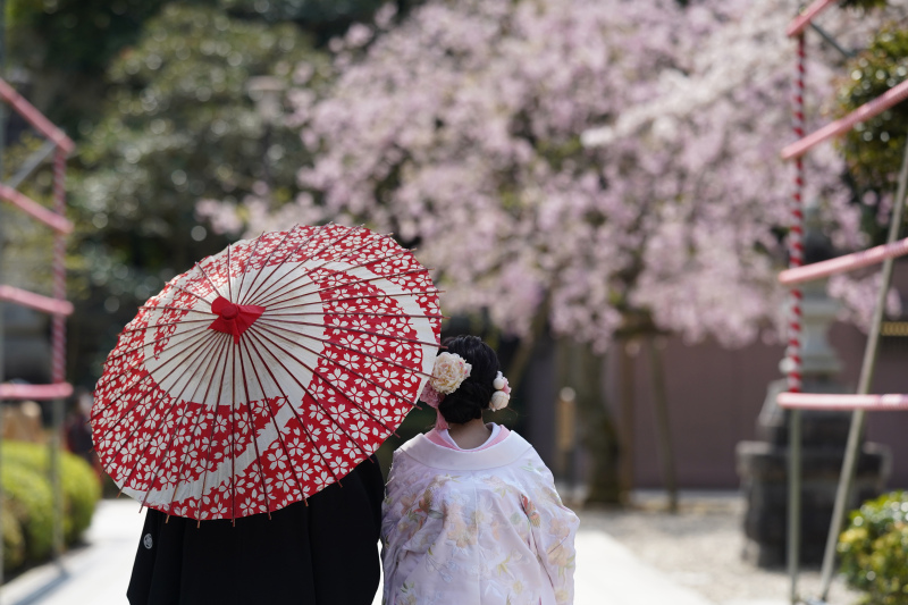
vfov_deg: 10.2
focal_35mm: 135
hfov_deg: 15.2
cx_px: 454
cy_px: 302
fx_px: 3404
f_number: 2.8
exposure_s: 1/8000
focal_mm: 135
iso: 800
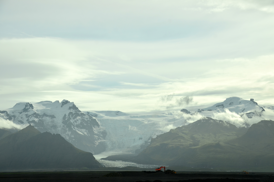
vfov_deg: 16.2
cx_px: 137
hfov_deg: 24.2
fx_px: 638
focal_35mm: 84
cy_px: 91
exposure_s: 1/1000
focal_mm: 56
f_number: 8
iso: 200
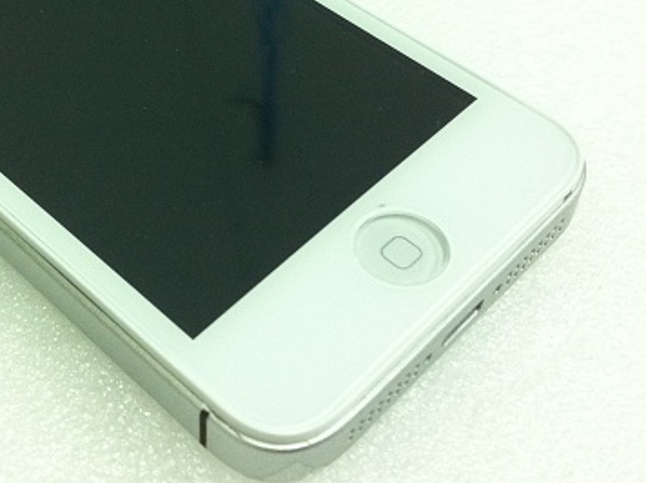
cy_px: 127
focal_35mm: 63
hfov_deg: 30.4
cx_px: 191
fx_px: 1174
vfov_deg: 23.0
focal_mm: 3.85
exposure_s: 1/17
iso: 160
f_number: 2.8
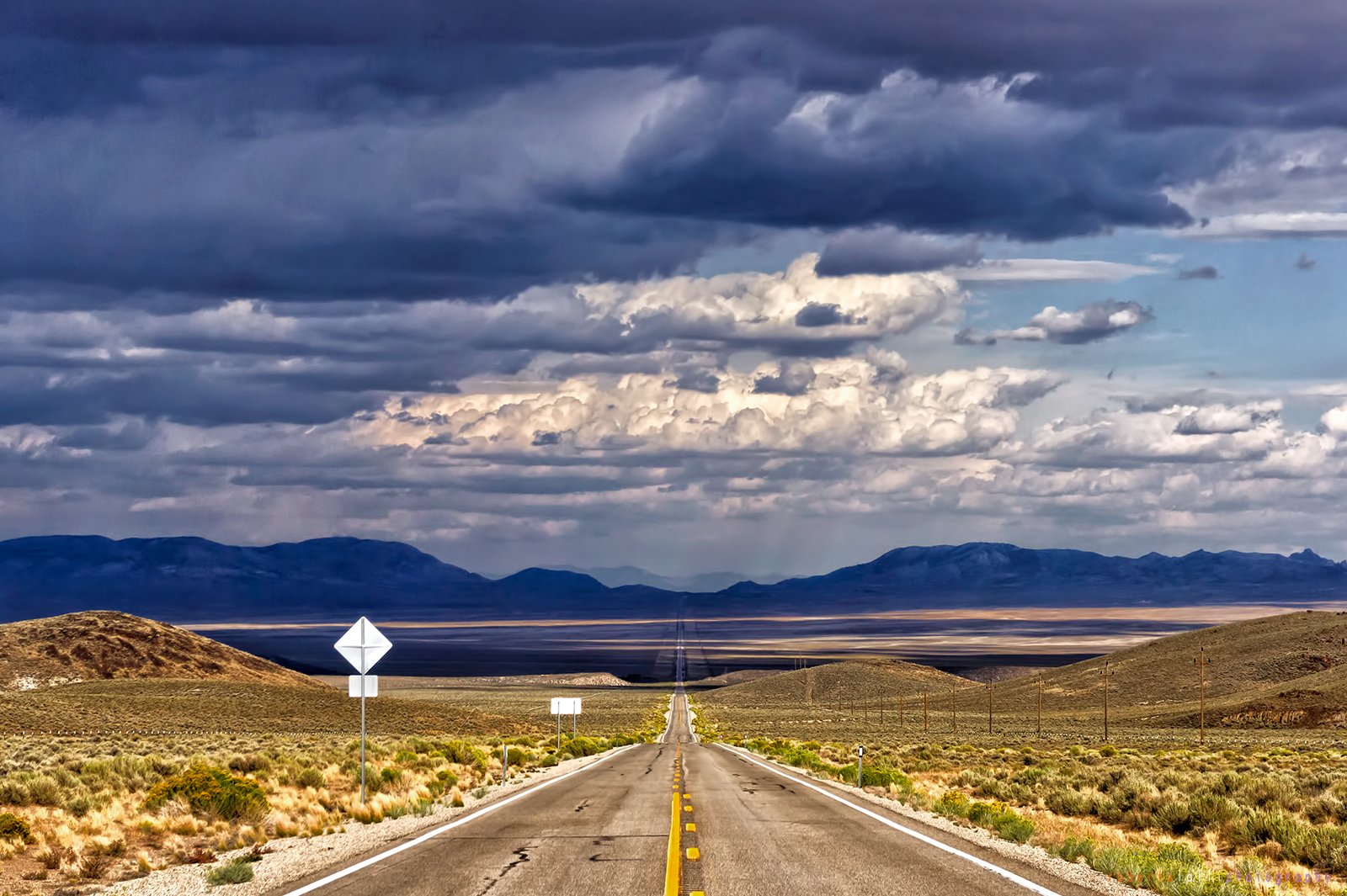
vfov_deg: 16.5
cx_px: 674
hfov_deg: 24.6
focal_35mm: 82
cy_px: 448
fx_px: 3085
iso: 200
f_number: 10
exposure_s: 1/1000
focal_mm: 55
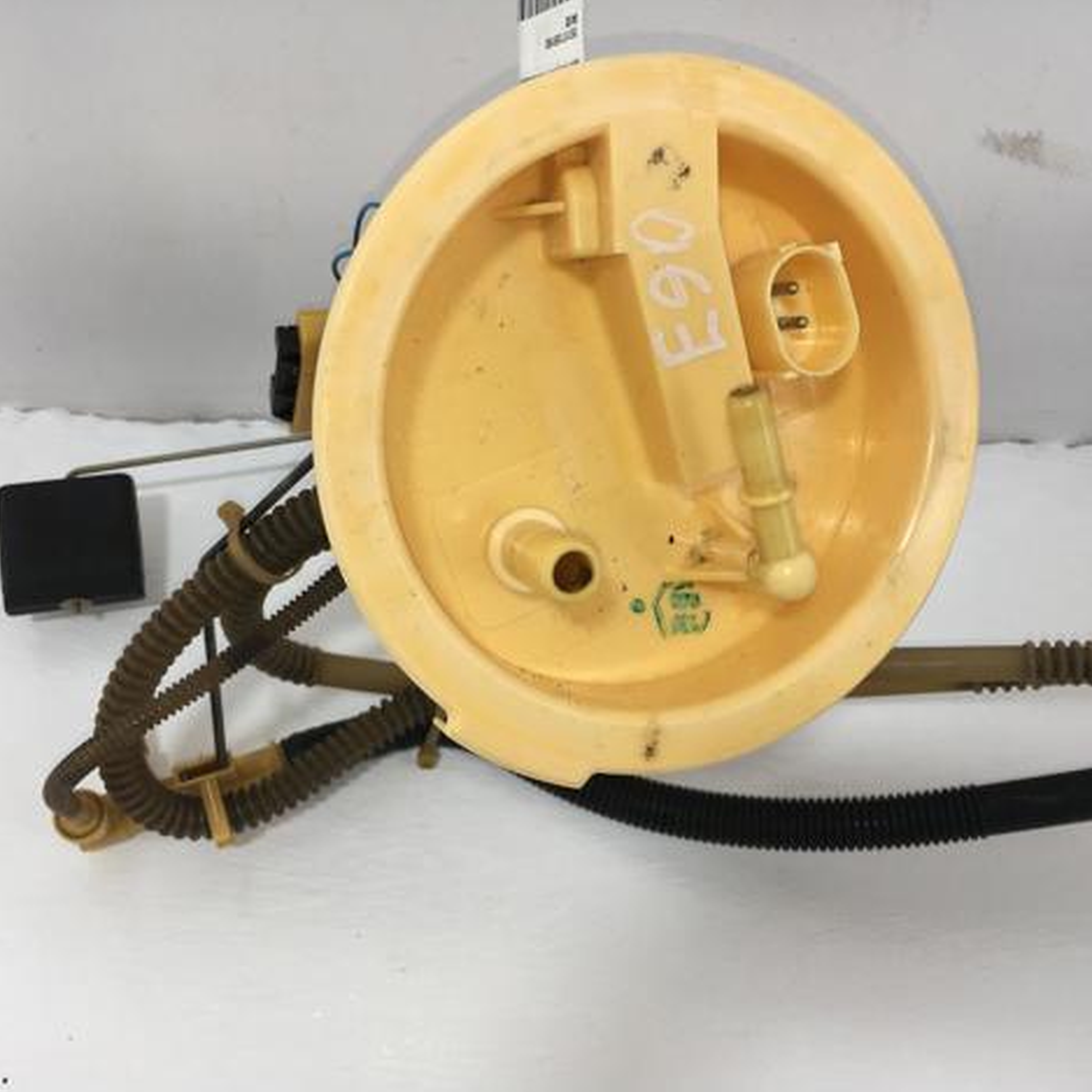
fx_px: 1249
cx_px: 517
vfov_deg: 47.2
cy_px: 556
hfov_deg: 47.2
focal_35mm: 35
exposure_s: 1/519
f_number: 2.2
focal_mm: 4.15
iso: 25
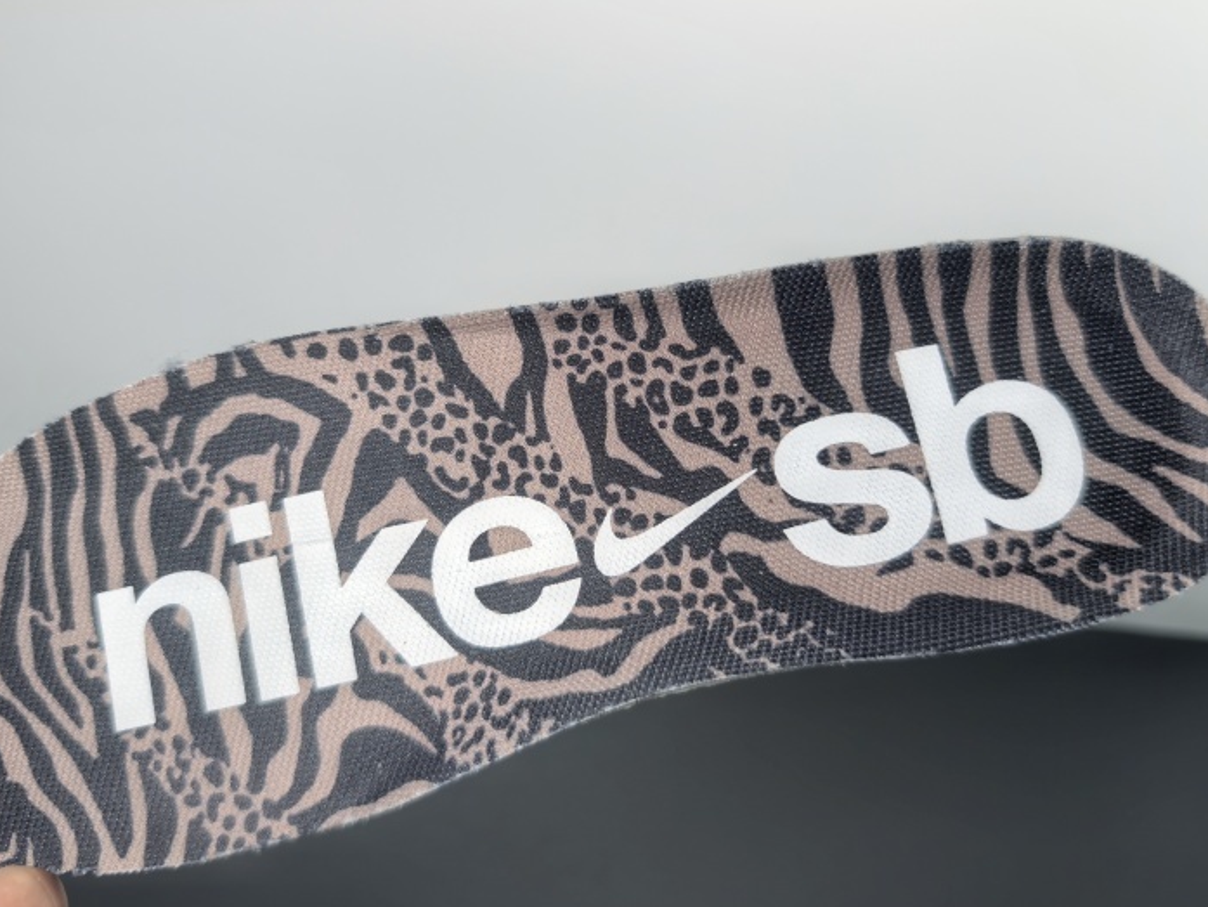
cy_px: 416
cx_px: 608
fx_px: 1082
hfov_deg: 58.3
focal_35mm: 31
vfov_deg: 45.4
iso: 200
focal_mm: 6.98
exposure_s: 1/2874
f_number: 1.4
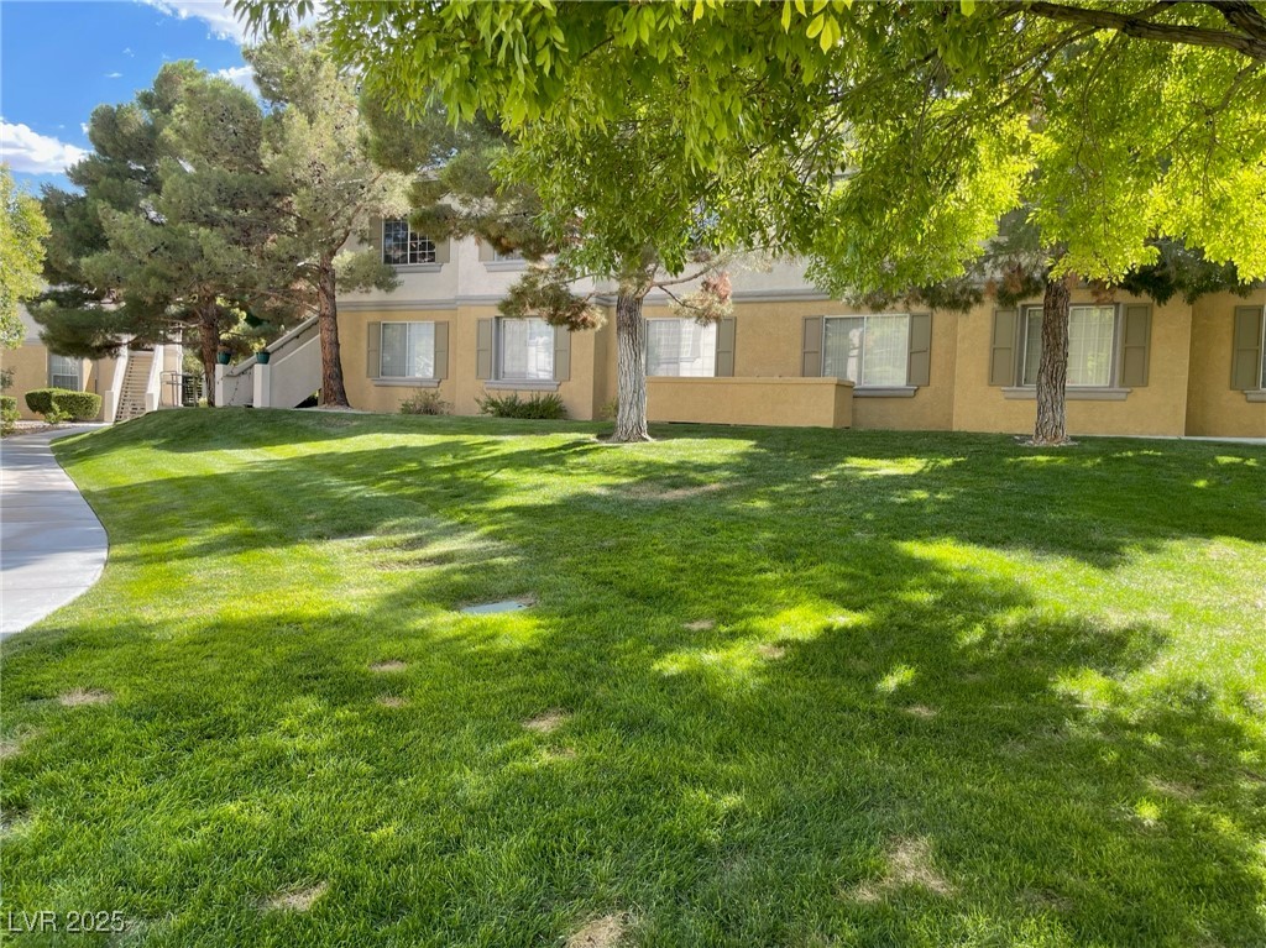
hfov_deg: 67.3
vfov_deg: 53.0
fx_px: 950
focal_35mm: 26
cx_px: 633
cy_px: 474
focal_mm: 5.1
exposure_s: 1/556
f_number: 1.6
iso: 32
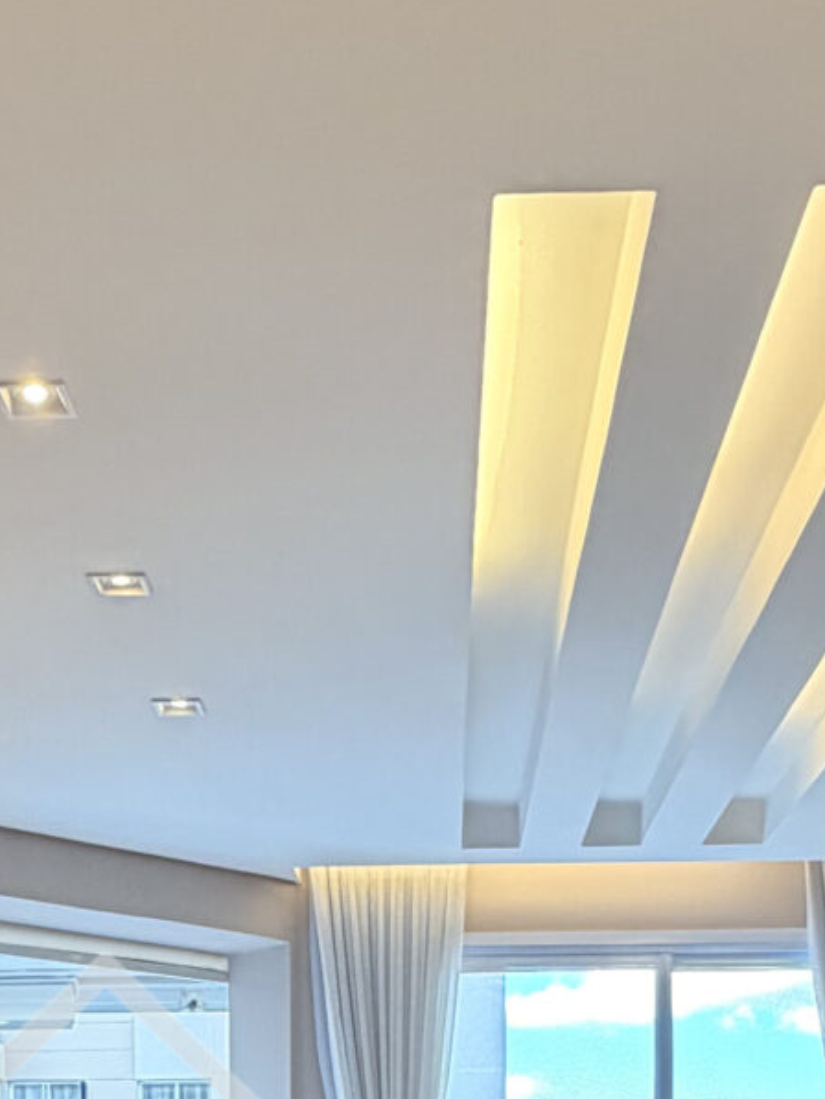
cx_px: 379
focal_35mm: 60
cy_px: 1298
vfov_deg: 28.3
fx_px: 1906
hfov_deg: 24.4
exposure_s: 1/120
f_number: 2.2
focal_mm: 2.22
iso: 250
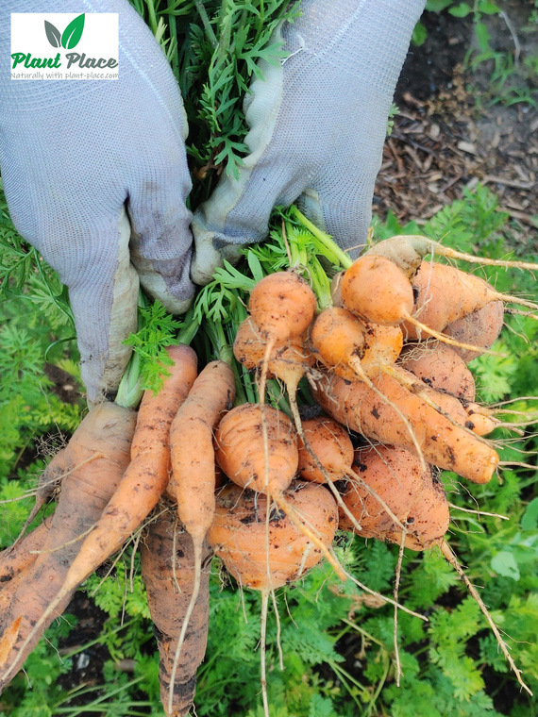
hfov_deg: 28.0
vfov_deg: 36.8
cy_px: 358
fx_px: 1078
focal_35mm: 52
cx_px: 269
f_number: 1.8
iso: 50
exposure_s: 1/60
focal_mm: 4.81
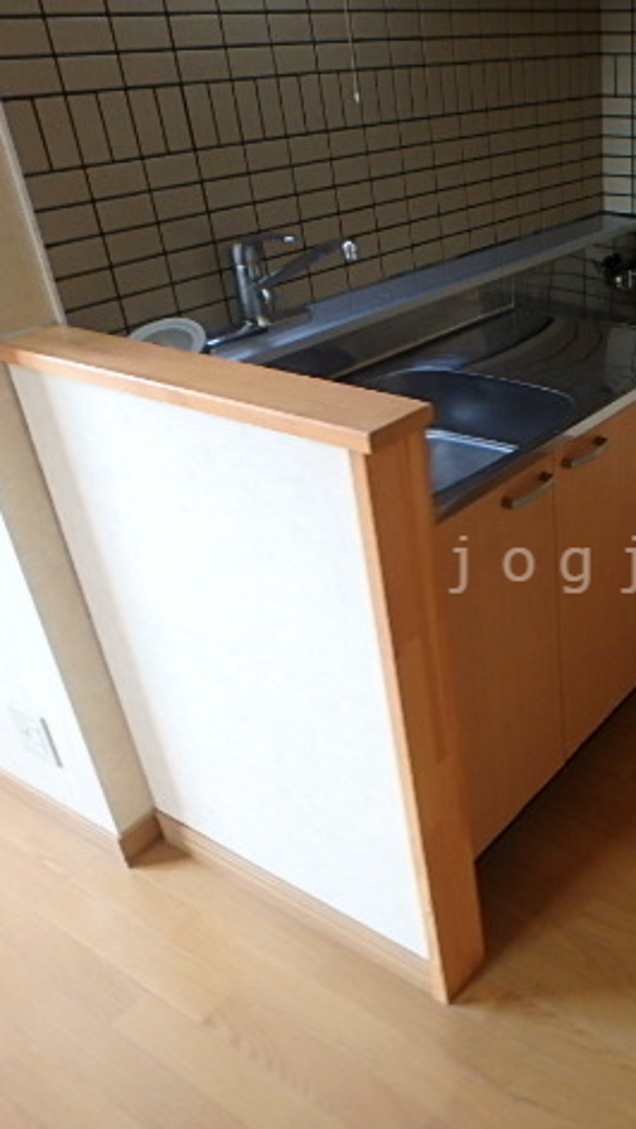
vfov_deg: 62.6
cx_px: 612
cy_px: 564
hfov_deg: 34.9
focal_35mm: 31
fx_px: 928
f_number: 3.5
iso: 250
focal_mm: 3.7
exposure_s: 1/30
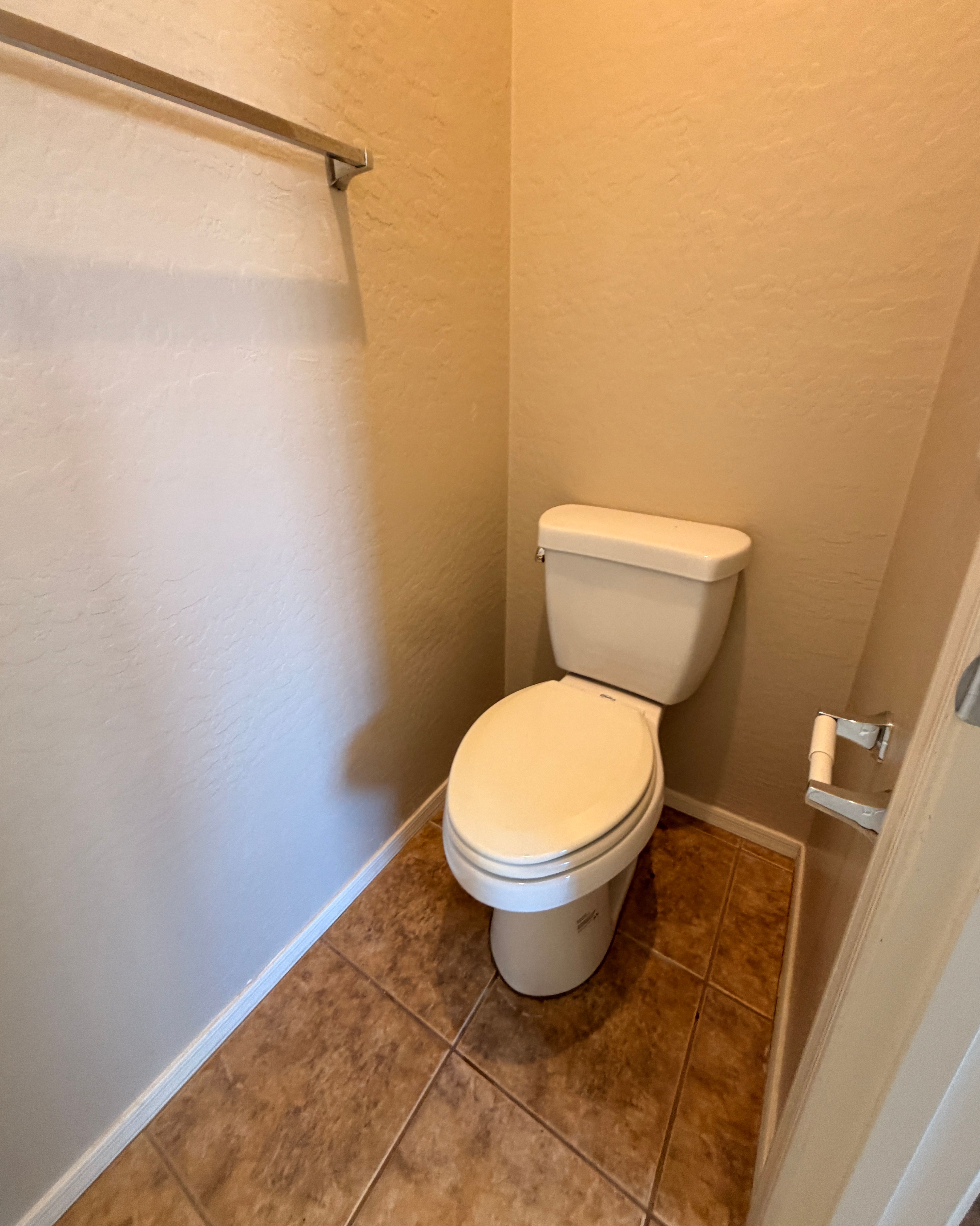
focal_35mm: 15
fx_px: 544
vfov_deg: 96.5
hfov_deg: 84.0
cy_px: 555
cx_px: 491
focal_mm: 2.22
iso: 250
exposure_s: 1/60
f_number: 2.2
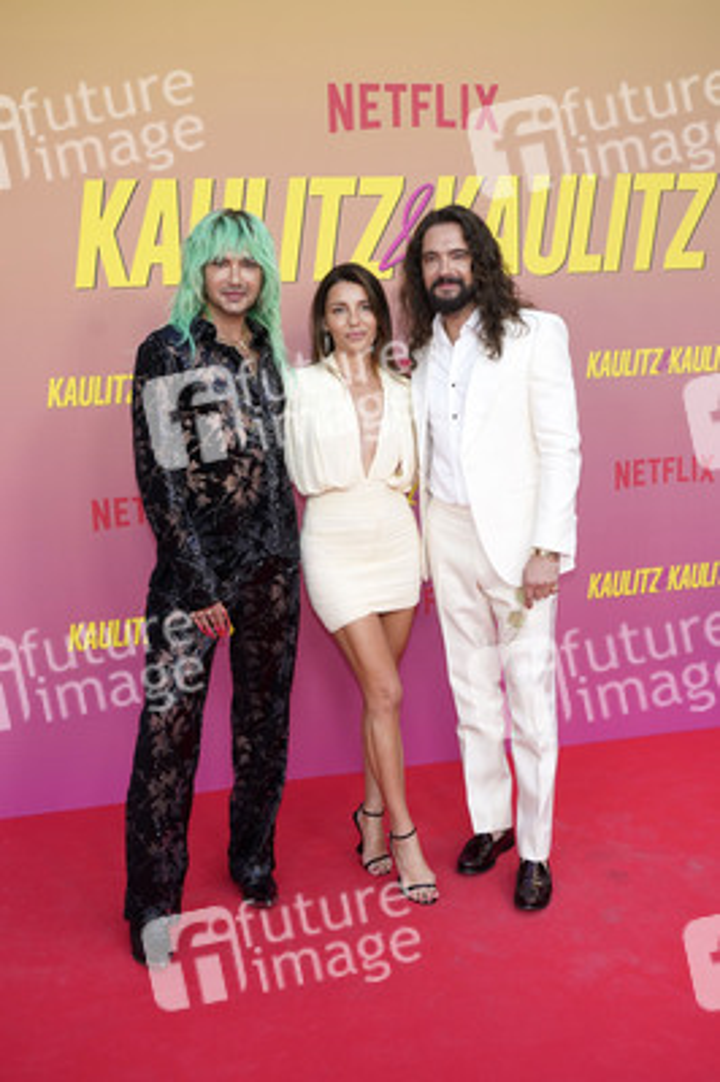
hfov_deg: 35.9
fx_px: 1112
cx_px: 360
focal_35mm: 37
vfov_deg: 51.9
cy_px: 541
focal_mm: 37
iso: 640
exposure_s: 1/160
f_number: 6.3
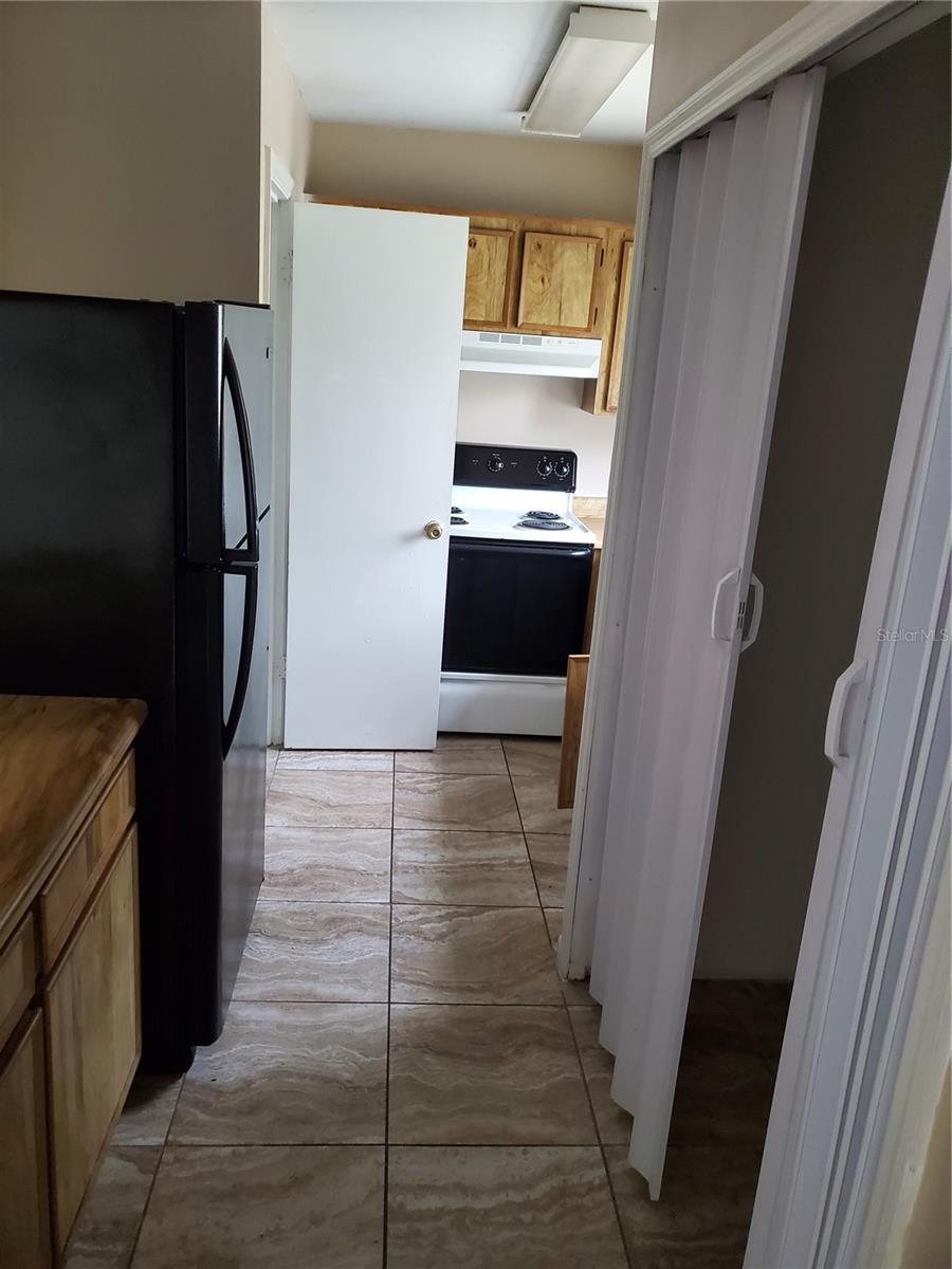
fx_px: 953
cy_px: 634
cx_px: 476
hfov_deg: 53.1
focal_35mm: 26
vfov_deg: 67.3
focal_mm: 4.3
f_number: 1.5
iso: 400
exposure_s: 1/40
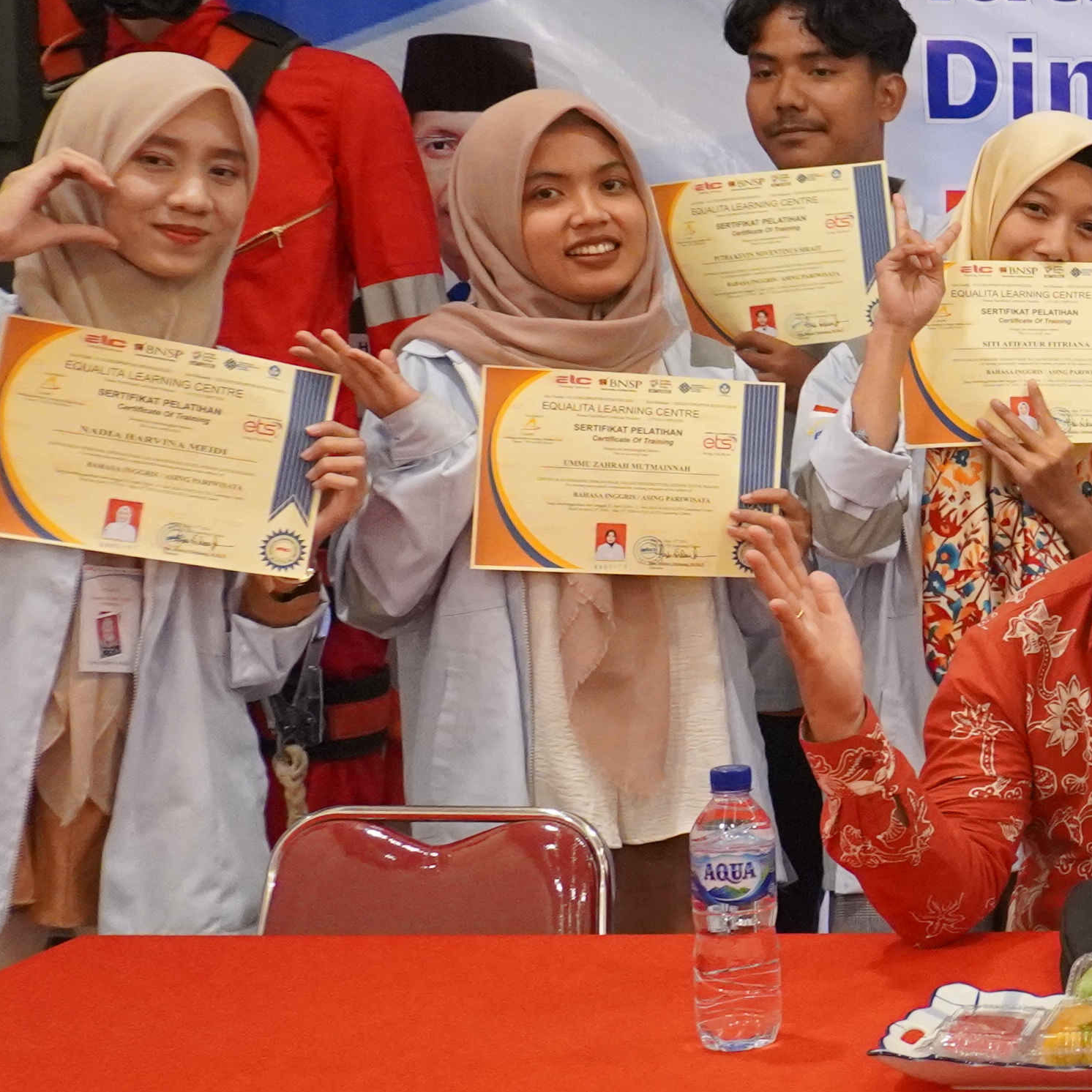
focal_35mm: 82
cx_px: 1855
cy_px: 430
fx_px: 2927
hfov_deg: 17.8
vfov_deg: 21.1
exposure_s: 1/160
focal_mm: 16
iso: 2000
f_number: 4
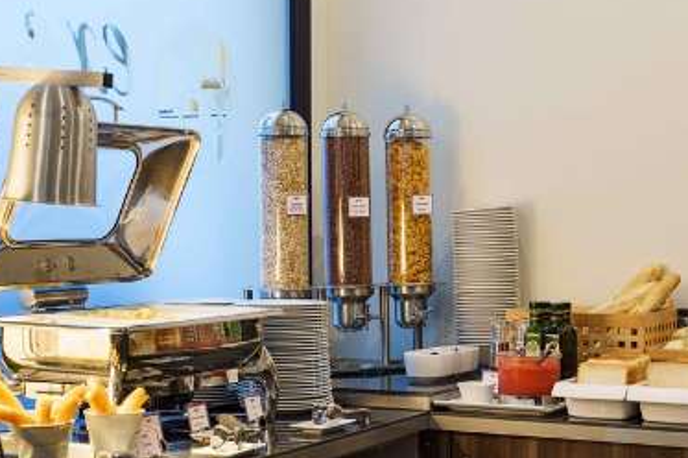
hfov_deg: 26.7
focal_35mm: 76
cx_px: 356
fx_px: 1451
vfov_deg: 17.9
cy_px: 268
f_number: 8
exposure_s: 1/2.5
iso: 100
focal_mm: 59
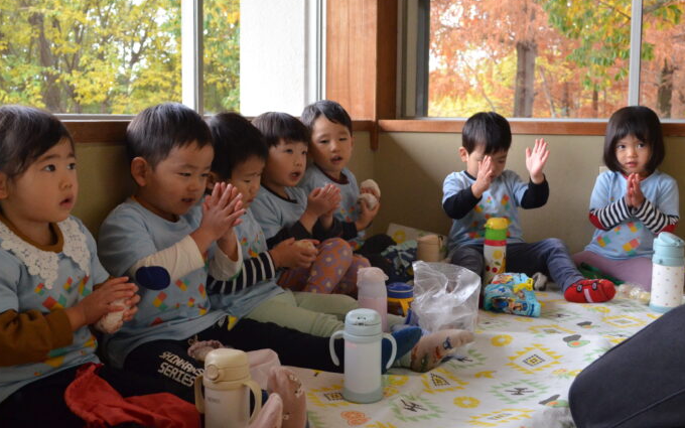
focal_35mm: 31
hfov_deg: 61.2
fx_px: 579
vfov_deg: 40.6
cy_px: 225
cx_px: 340
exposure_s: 1/500
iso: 1600
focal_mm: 18
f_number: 3.5
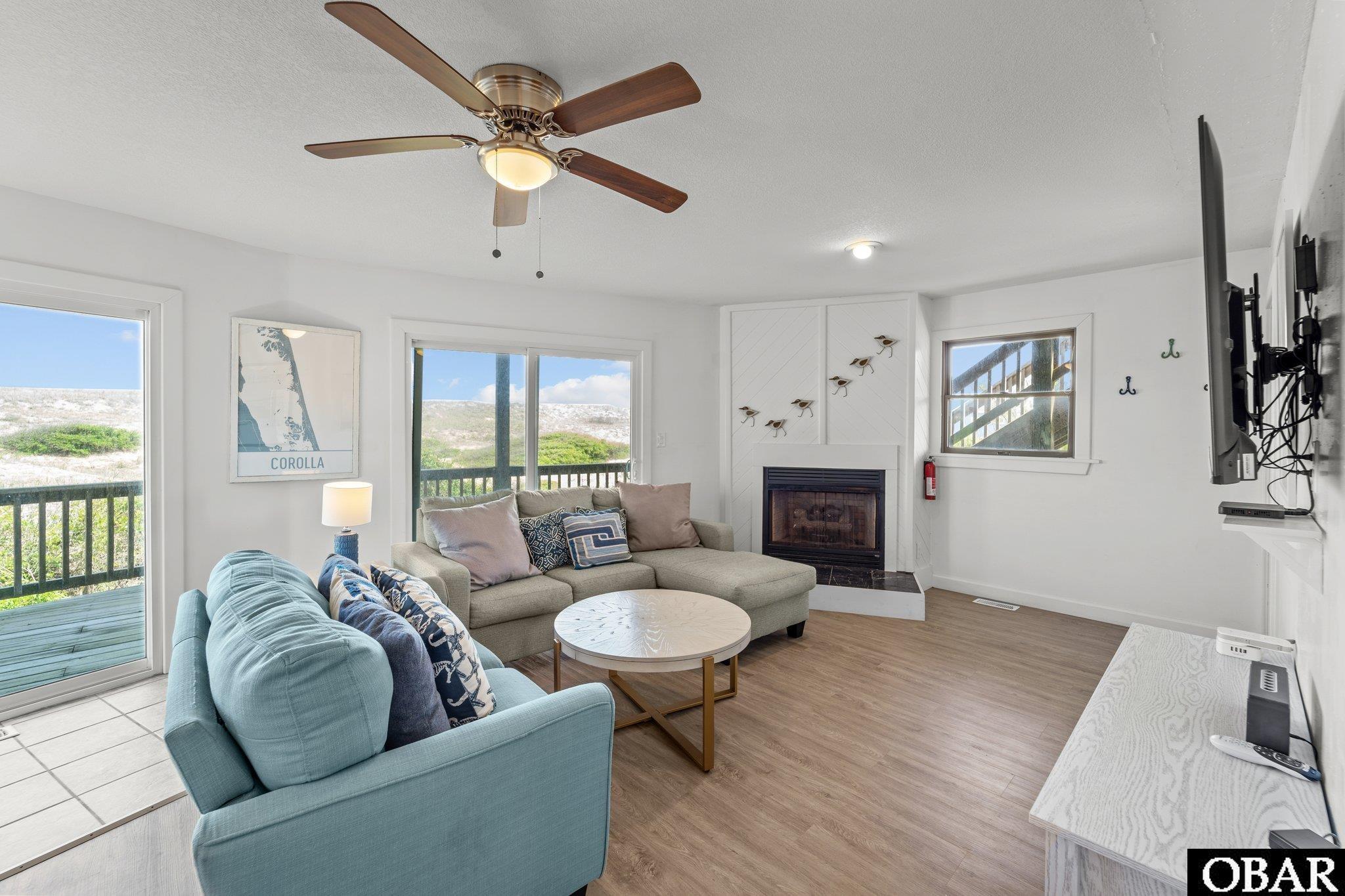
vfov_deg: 81.2
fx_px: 523
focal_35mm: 14
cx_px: 672
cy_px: 448
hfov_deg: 104.3
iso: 100
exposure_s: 1/1.25
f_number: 8
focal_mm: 14
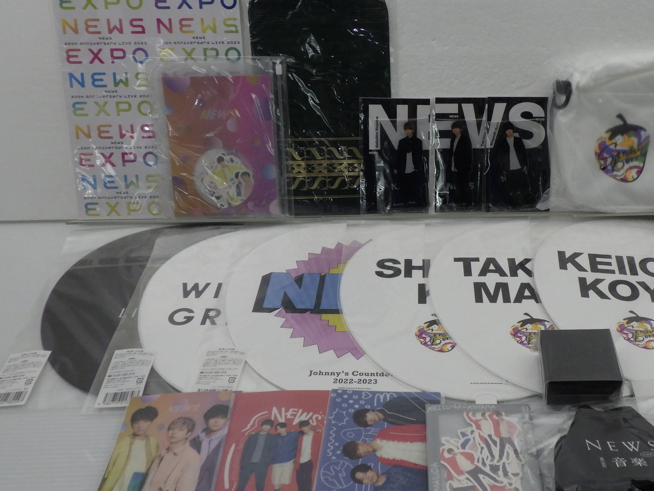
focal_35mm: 39
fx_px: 737
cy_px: 232
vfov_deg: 36.8
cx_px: 440
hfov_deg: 47.0
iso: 400
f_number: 4.2
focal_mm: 5
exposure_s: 1/125
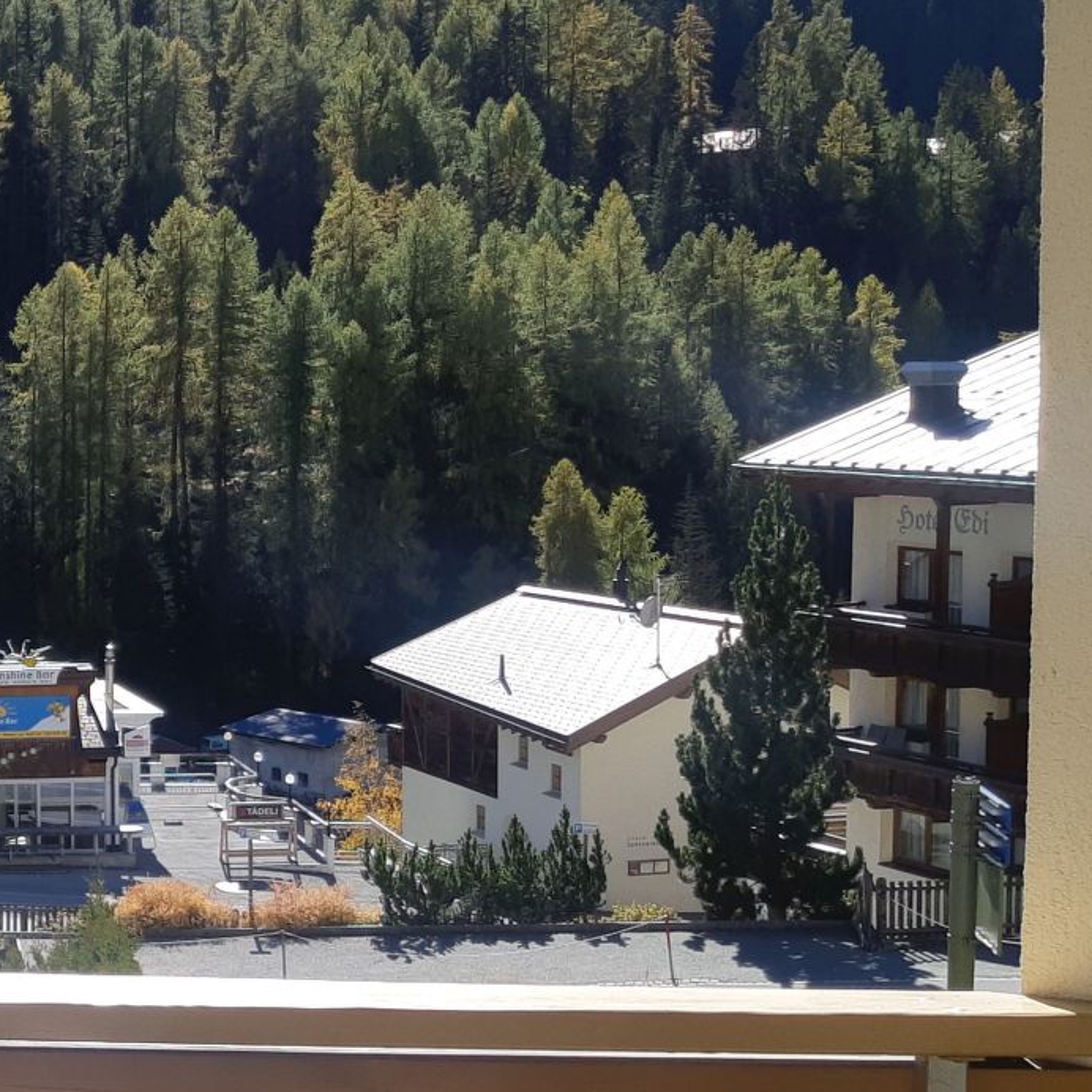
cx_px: -413
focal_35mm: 68
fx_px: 2427
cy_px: 600
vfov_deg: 25.3
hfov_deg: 22.1
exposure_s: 1/347
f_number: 1.7
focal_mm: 3.93
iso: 40
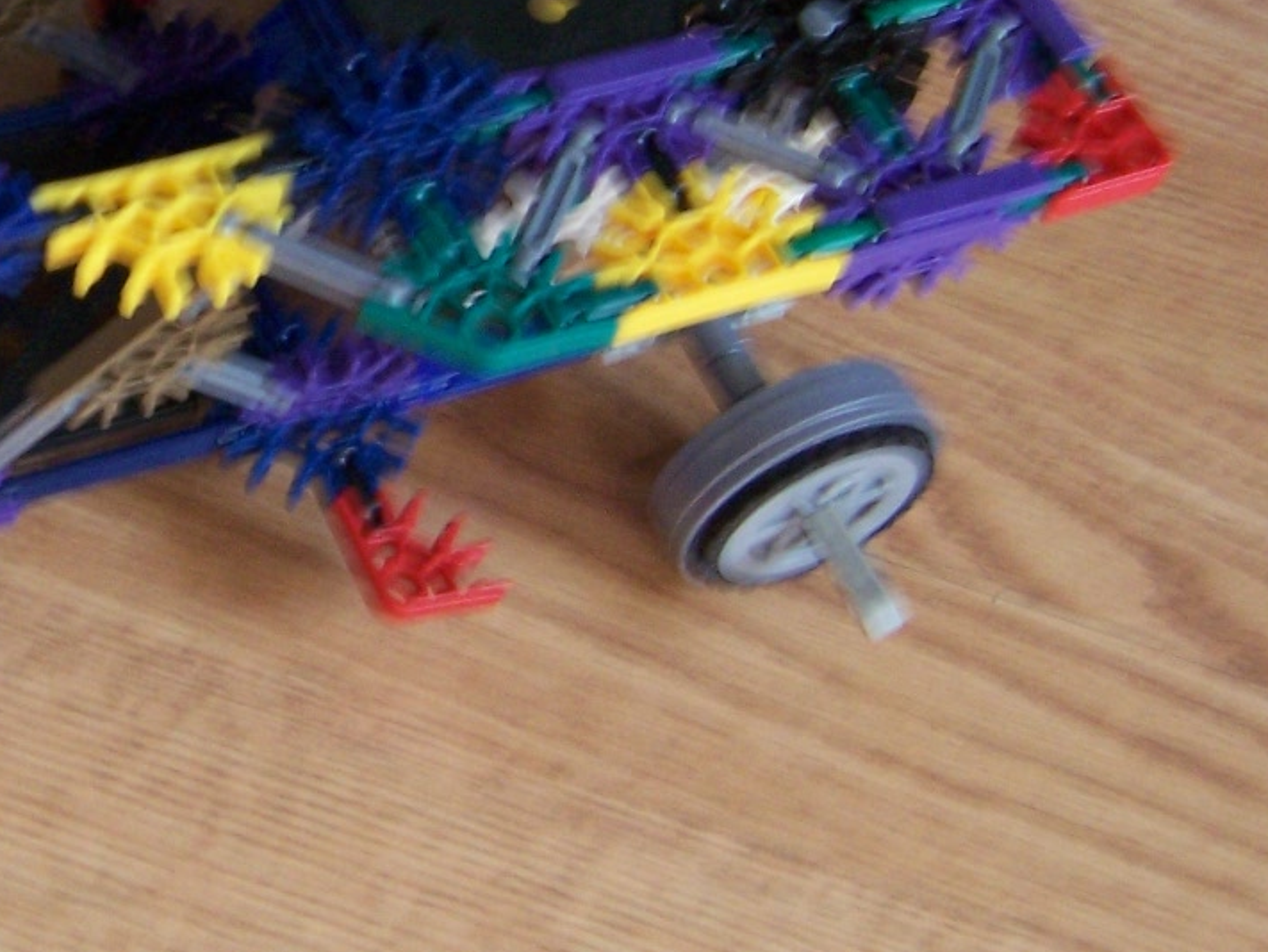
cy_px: 276
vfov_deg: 20.3
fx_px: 2639
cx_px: -68
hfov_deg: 25.4
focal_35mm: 72
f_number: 3.4
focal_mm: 5.5
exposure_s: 1/15
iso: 140
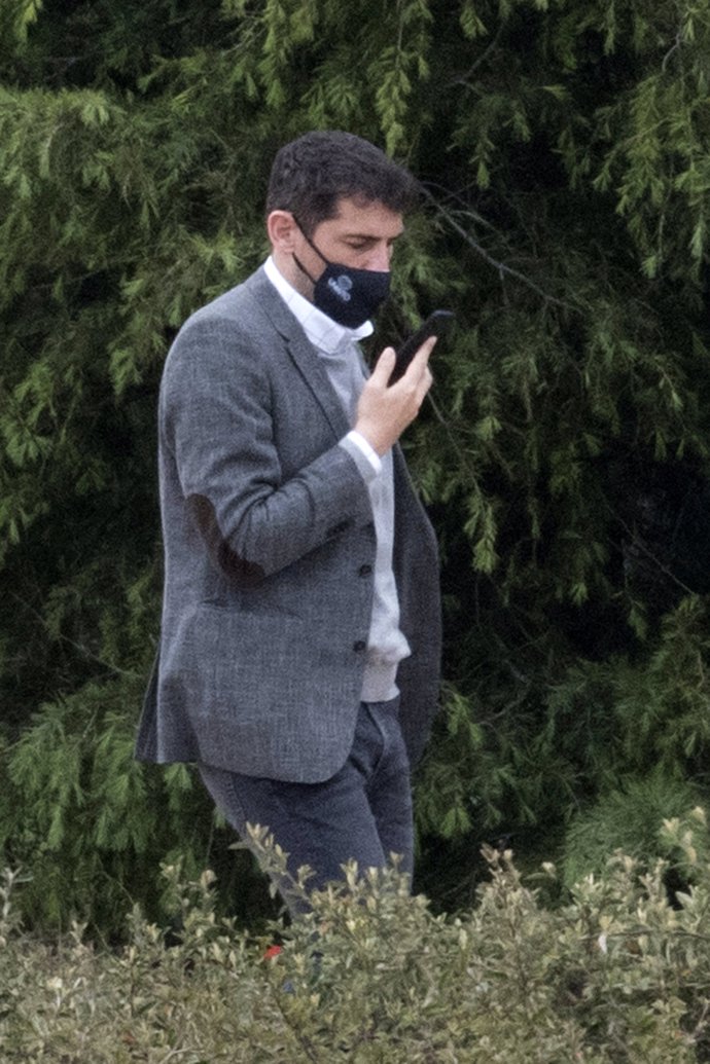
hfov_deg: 4.6
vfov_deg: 6.9
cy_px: 532
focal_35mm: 300
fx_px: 8874
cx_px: 355
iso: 800
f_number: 14
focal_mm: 200
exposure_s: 1/320
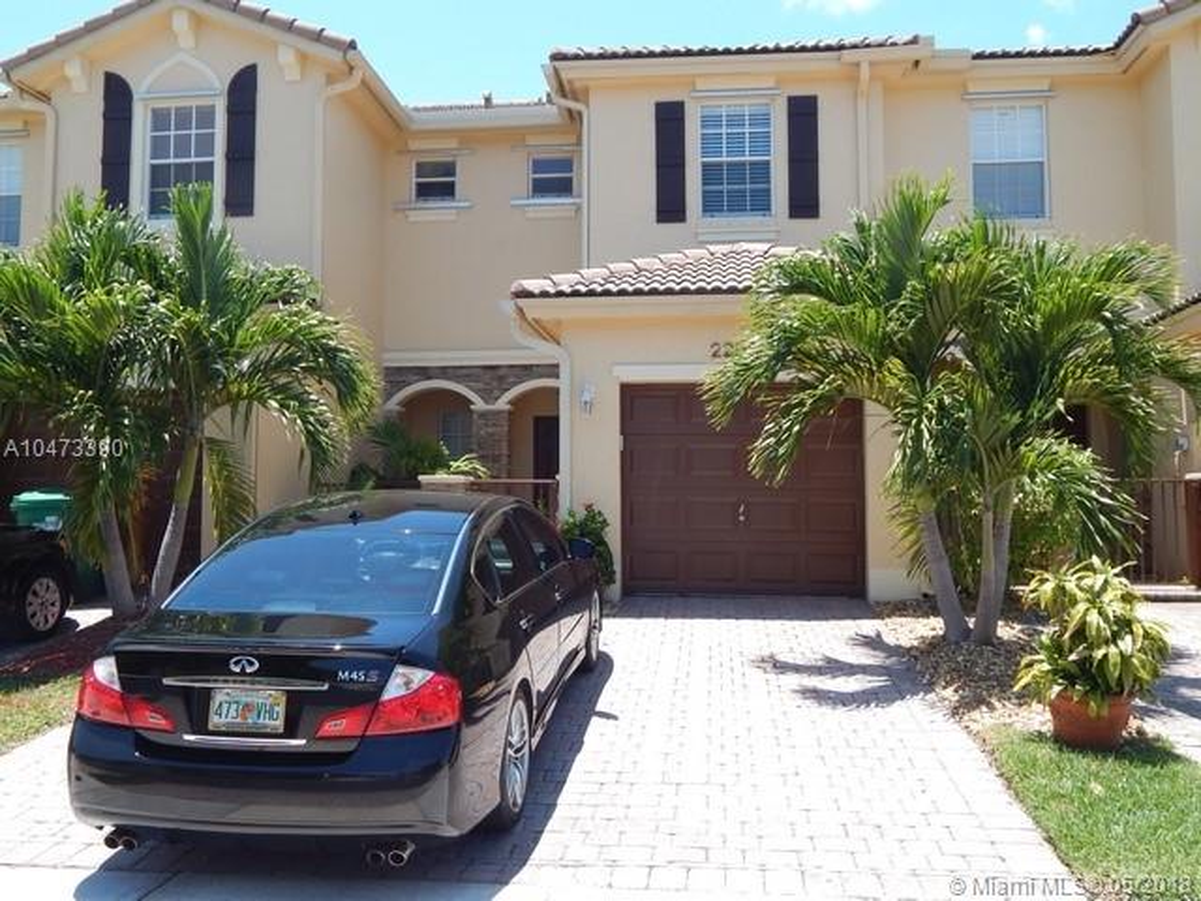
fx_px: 1076
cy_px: 450
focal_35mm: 31
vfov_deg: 45.4
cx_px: 600
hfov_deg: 58.4
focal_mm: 5.6
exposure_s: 1/640
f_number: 3.2
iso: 125
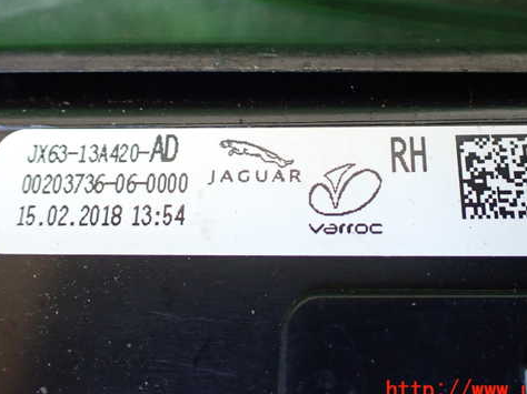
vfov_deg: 37.5
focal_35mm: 38
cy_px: 155
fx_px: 578
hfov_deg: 48.8
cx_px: 304
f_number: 2.3
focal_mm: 5.4
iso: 800
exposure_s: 1/80
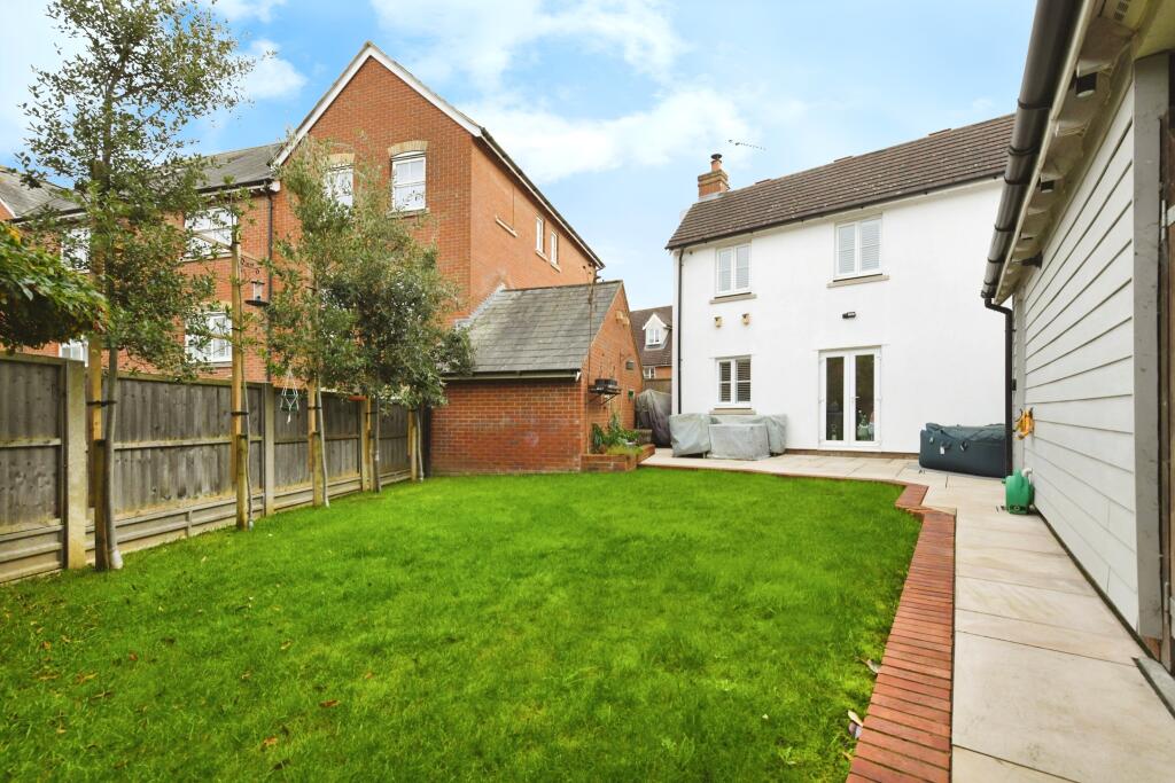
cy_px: 392
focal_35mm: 15
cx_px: 588
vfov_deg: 77.3
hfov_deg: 100.4
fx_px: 490
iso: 800
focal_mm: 15
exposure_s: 1/400
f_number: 8
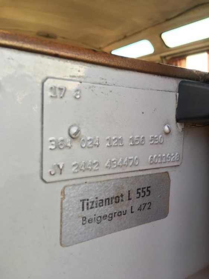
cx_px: 104
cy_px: 140
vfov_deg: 61.7
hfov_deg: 48.2
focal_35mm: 29
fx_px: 233
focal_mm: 4.15
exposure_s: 1/60
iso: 25
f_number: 2.2
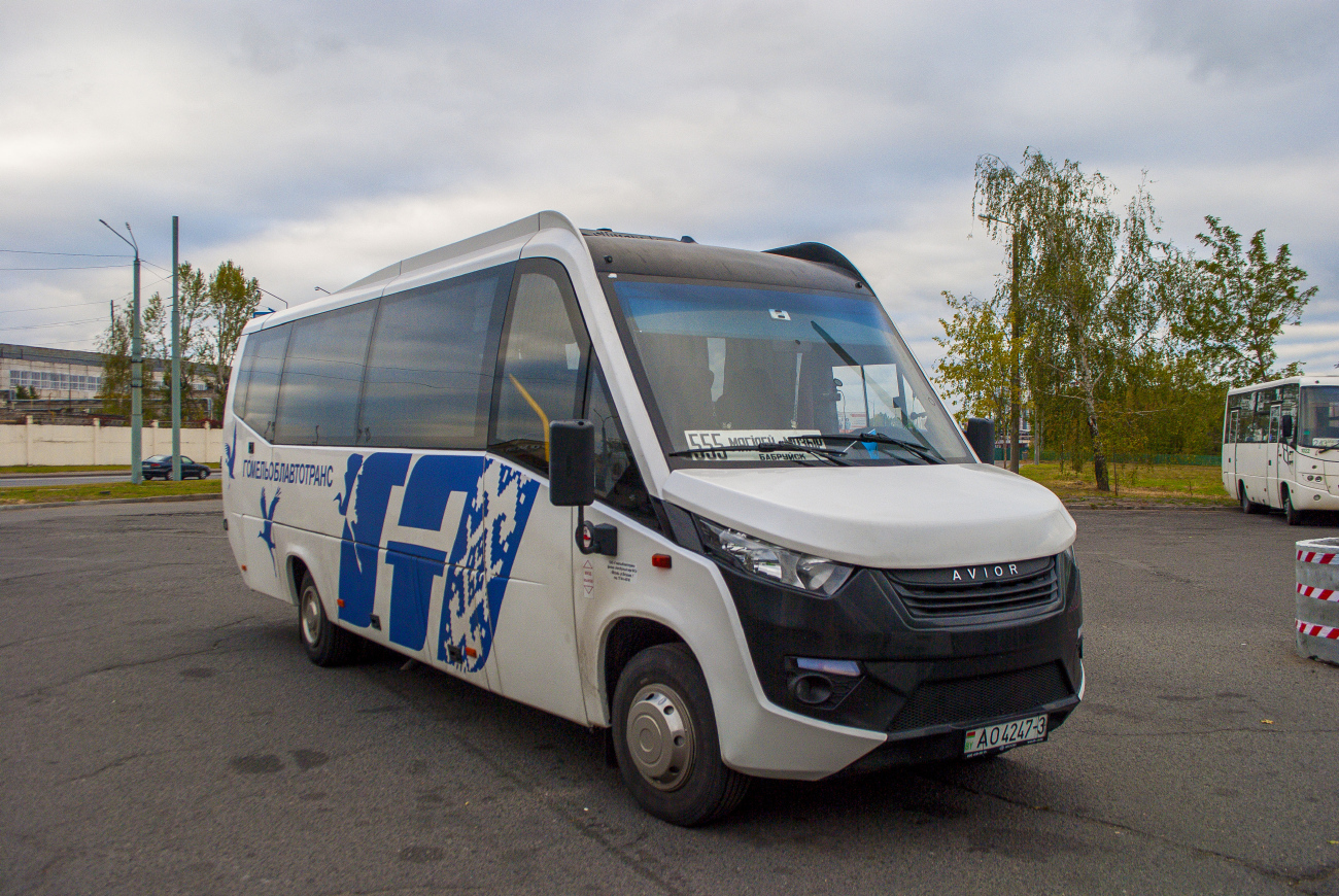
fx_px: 1229
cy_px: 448
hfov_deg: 57.2
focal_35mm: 33
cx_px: 670
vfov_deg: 40.1
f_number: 5.6
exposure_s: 1/200
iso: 100
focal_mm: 22
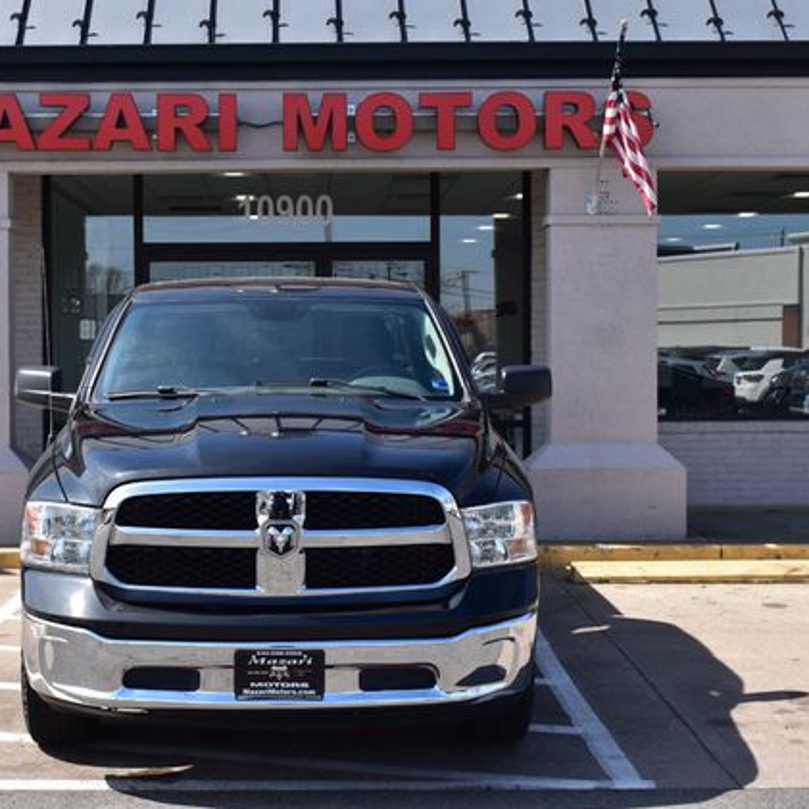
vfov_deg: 27.7
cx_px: 323
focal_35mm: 62
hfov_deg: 27.7
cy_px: 405
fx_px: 1639
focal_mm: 32
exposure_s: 1/400
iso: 400
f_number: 11
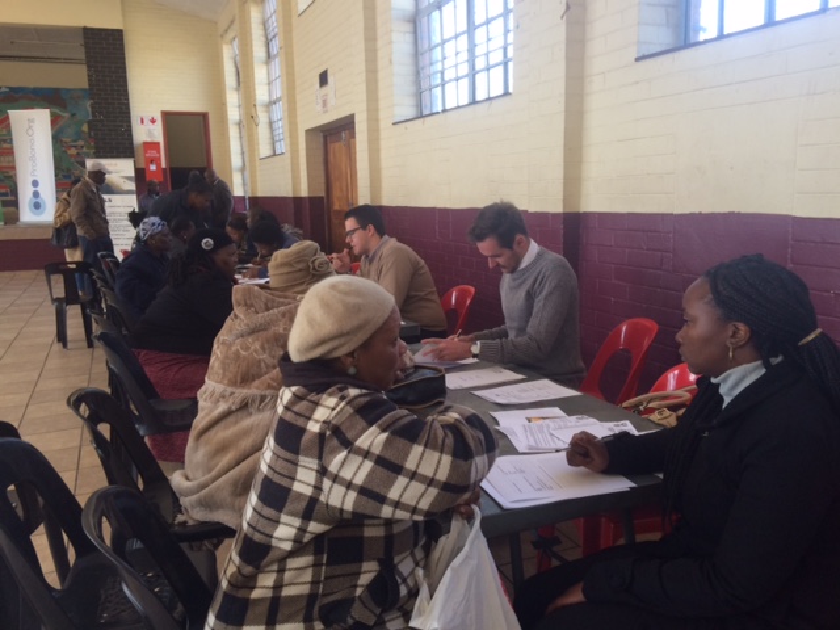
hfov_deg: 61.7
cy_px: 315
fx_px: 704
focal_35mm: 29
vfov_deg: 48.2
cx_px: 420
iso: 40
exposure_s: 1/40
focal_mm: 4.15
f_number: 2.2
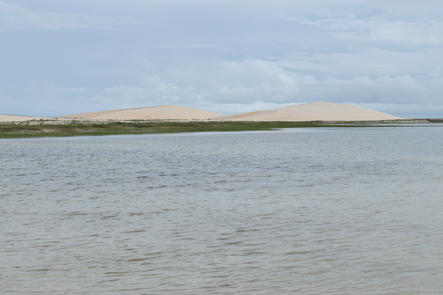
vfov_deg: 22.6
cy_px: 148
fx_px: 738
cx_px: 222
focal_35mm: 60
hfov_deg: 33.4
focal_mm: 40
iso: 100
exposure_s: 1/500
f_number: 9
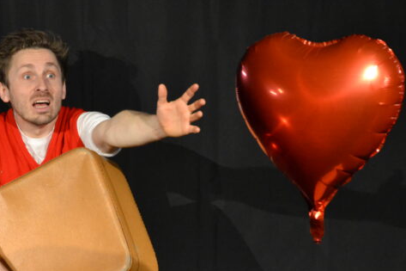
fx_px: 2061
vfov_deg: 7.5
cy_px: 191
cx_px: 173
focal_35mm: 183
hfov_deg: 11.2
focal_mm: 75
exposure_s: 1/60
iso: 2800
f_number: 5.3
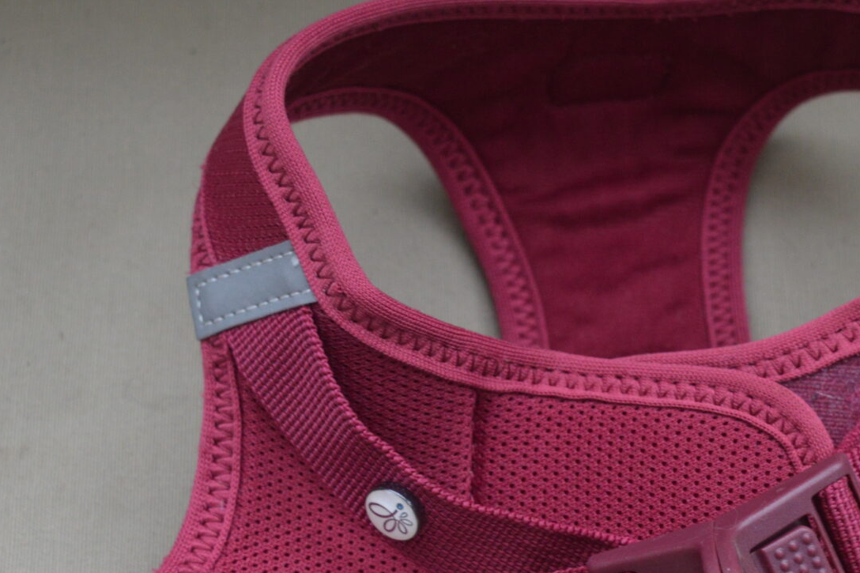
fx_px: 3200
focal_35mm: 134
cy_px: 482
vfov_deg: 10.2
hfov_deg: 15.3
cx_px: 622
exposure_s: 1/60
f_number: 4.8
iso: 560
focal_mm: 38
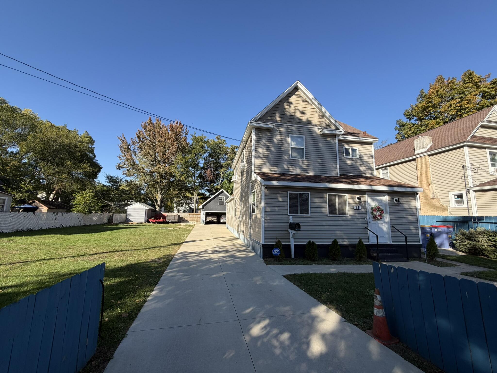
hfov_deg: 102.1
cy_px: 186
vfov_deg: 85.7
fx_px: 201
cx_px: 248
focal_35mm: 14
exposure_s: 1/742
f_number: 2.2
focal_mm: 2.22
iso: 40
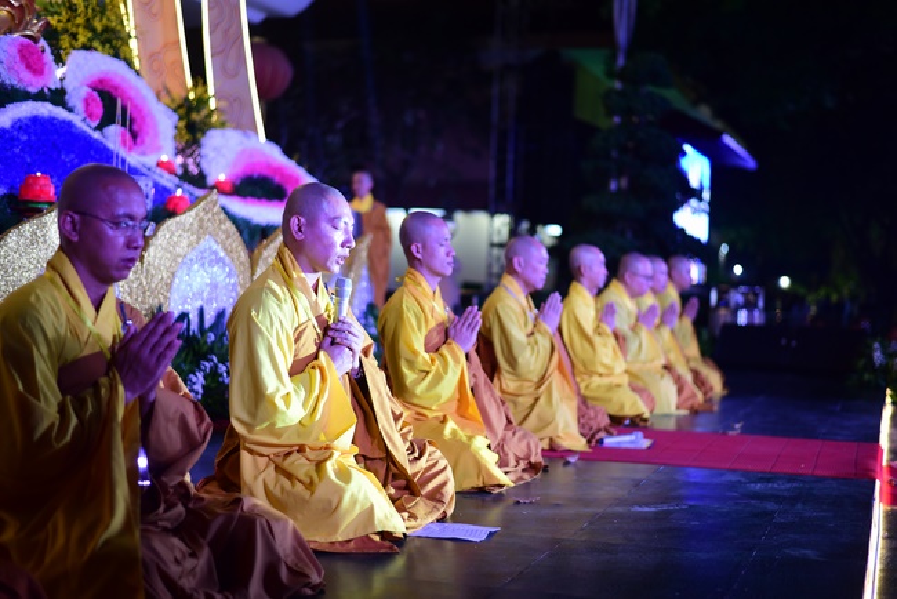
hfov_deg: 39.6
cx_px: 448
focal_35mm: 50
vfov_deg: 27.0
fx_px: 1246
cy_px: 300
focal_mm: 50
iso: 800
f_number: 1.8
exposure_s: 1/100
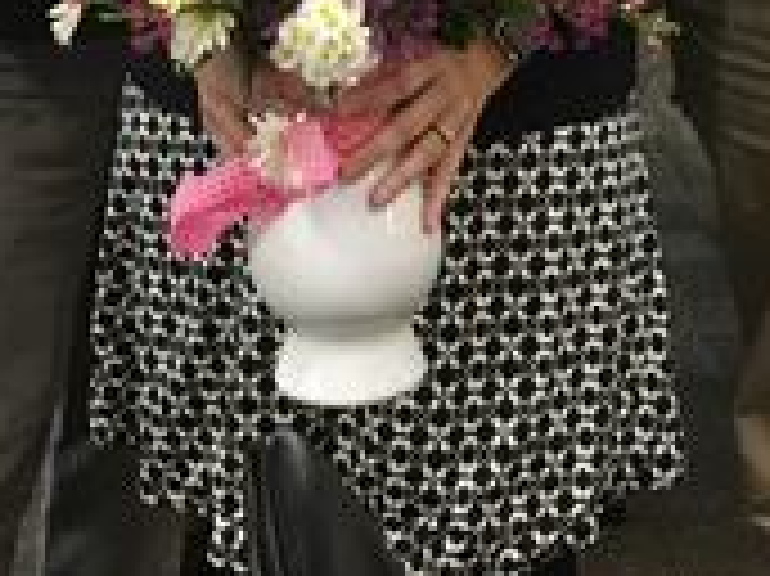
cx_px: 518
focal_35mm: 68
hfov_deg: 28.4
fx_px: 1512
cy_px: -58
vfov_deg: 20.6
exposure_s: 1/30
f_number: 2.2
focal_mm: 4.15
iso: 80
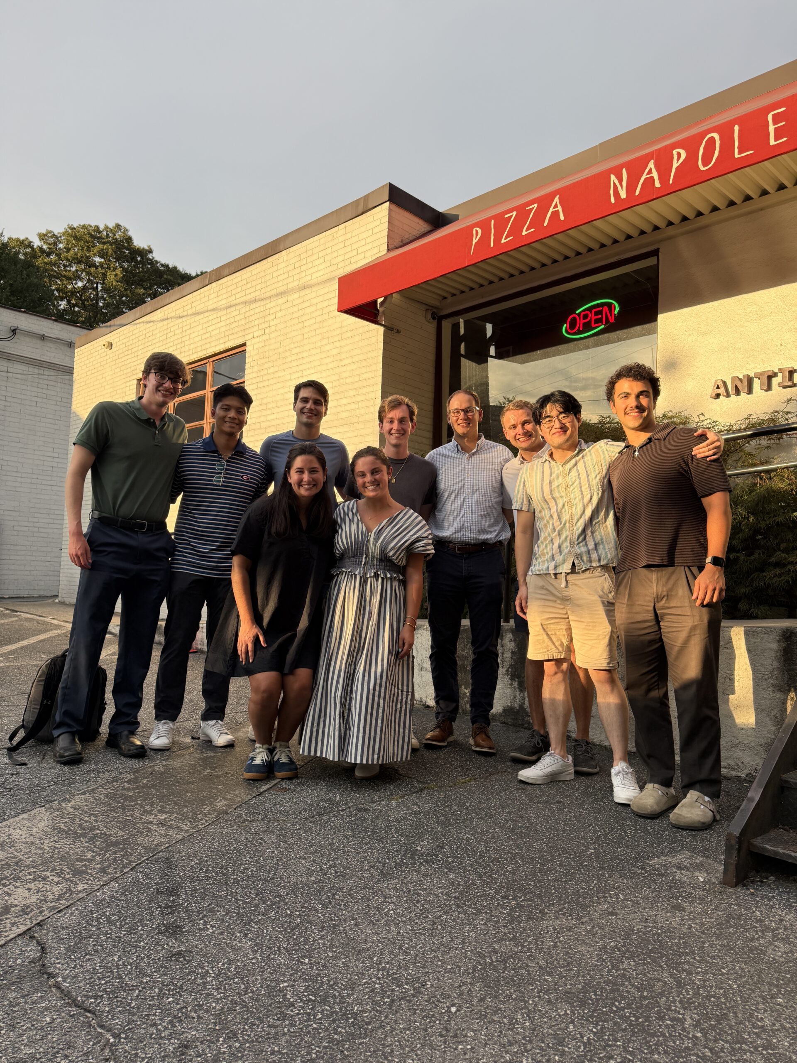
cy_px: 532
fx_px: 737
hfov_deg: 56.8
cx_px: 398
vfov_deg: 71.6
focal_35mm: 24
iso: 100
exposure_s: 1/1005
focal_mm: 6.76
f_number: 1.78
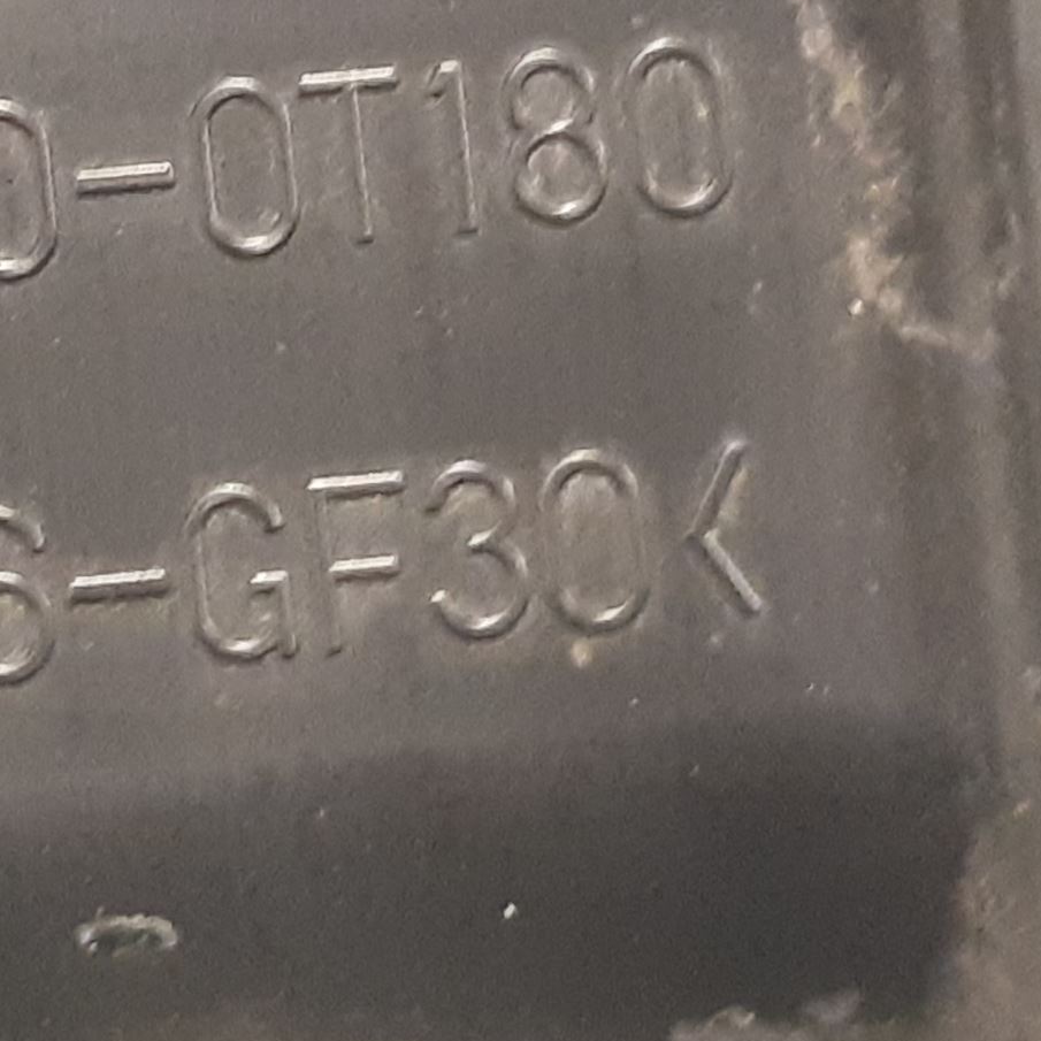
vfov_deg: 32.4
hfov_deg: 30.9
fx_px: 1769
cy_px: 313
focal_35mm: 52
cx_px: 55
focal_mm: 3.93
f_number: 1.7
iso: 500
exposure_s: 1/25
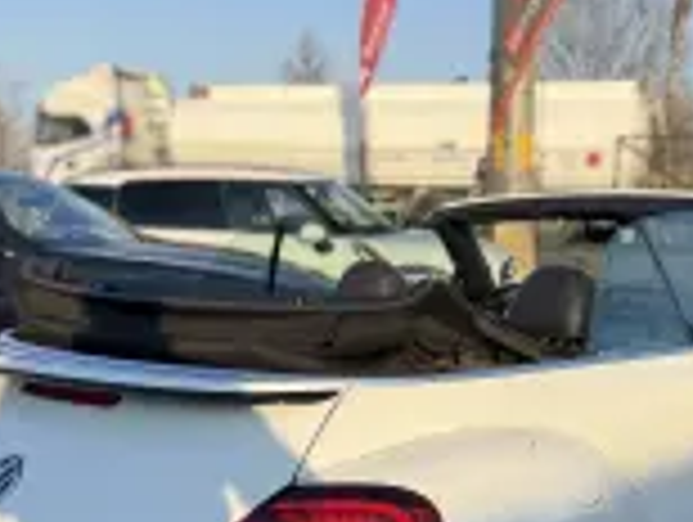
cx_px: 414
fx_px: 1123
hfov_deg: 34.2
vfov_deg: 25.5
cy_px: 454
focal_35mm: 56
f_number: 1.78
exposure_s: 1/2299
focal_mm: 6.76
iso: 80
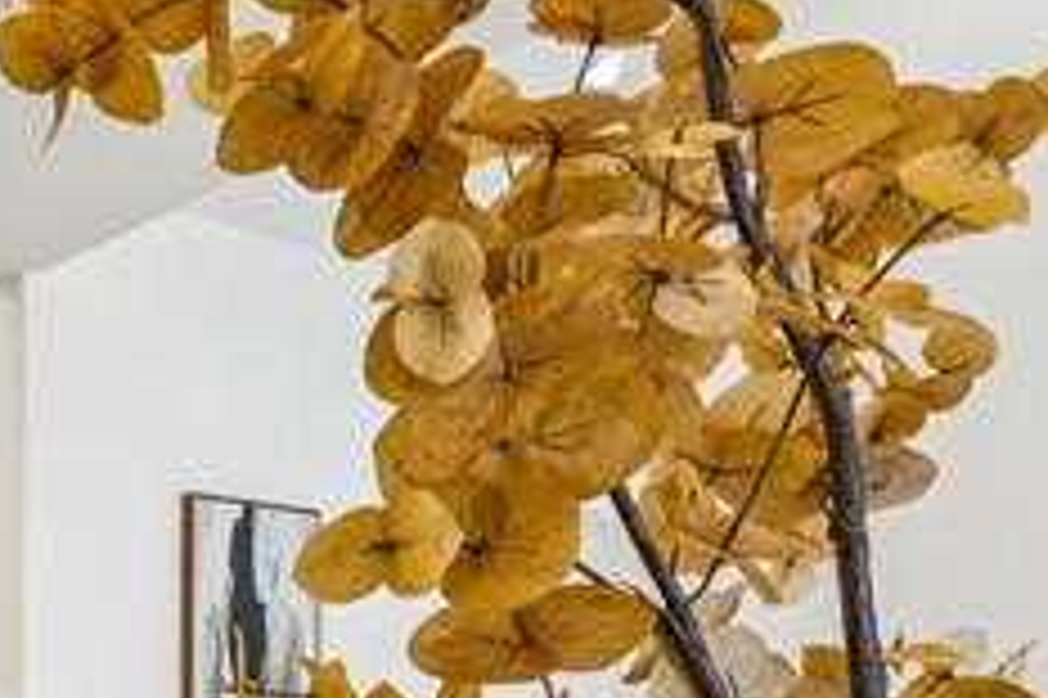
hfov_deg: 32.9
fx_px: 1312
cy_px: 770
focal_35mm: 45
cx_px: -301
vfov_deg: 27.2
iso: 100
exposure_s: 1/5
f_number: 13
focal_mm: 16.4
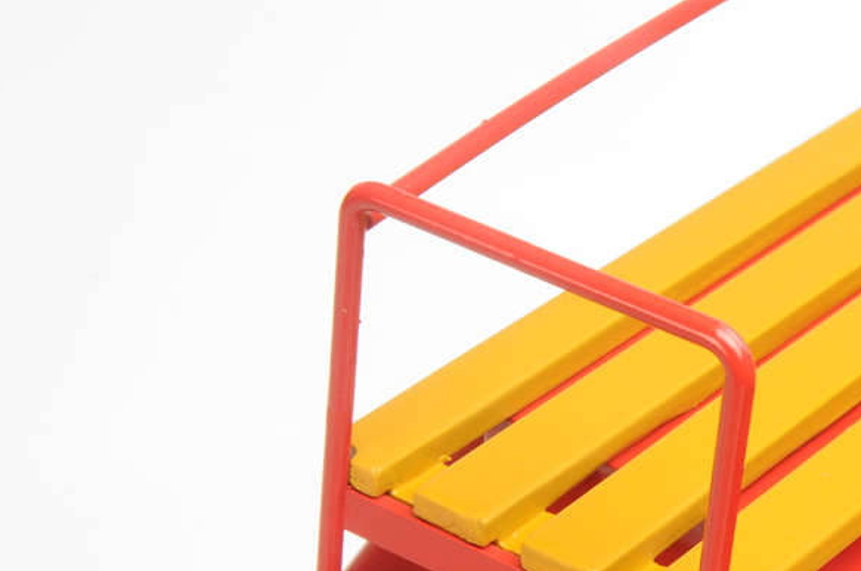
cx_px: 808
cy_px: 354
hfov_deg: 13.7
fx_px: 3537
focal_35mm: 148
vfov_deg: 9.2
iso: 400
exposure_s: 1/160
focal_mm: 45
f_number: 25
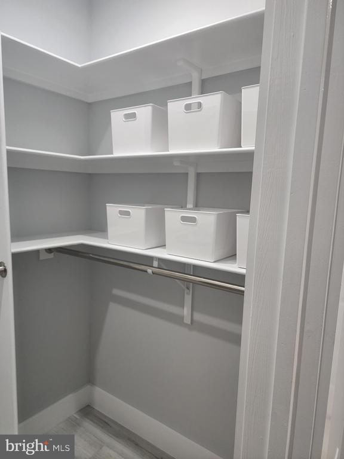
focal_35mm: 23
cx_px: 172
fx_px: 305
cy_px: 230
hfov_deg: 58.9
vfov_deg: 73.9
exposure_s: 1/120
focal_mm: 6.4
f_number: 1.8
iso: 250
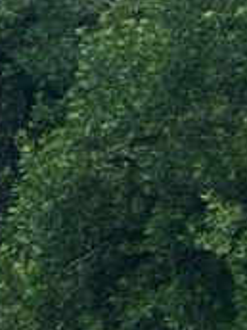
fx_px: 1722
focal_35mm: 181
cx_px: 511
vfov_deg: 10.3
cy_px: -263
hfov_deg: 7.8
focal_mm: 5.7
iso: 50
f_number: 1.5
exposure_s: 1/932
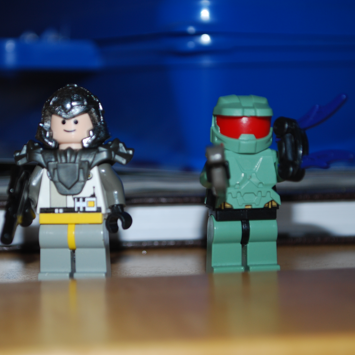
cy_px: 178
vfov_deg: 18.9
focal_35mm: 92
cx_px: 133
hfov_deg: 18.9
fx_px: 1067
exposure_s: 1/60
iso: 200
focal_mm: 48
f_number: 5.6
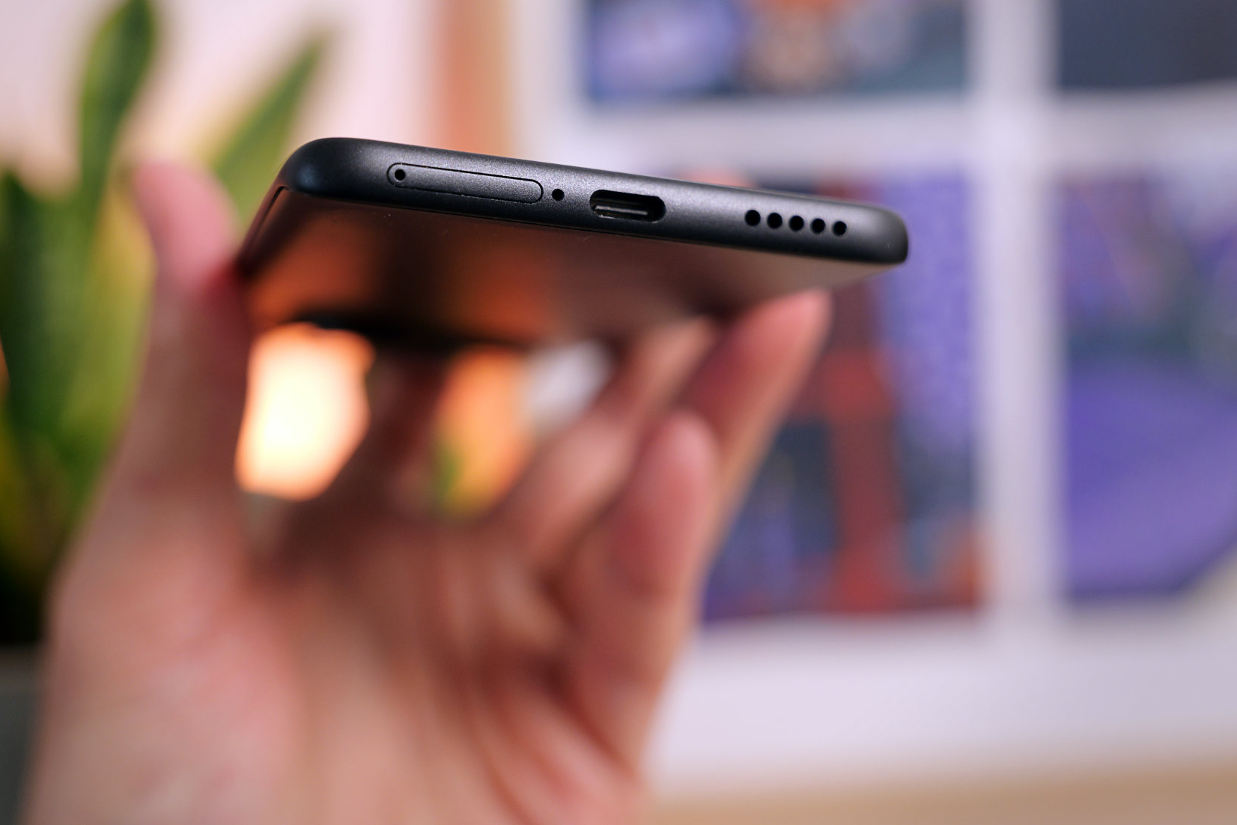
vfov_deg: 31.2
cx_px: 584
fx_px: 1477
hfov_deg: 45.4
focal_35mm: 43
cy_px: 363
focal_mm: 37
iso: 800
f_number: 2.8
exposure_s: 1/200
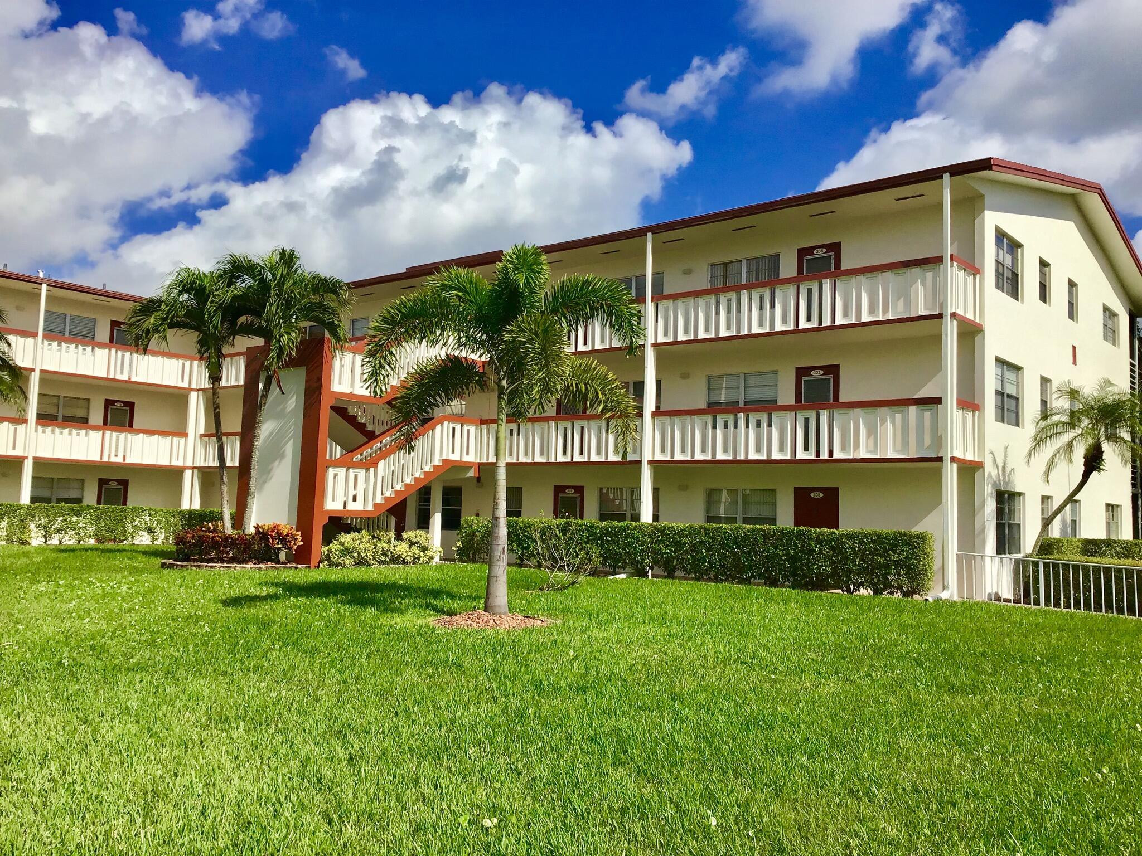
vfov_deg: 45.4
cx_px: 571
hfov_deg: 58.4
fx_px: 1023
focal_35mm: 31
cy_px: 428
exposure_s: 1/2809
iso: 25
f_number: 2.4
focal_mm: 3.3
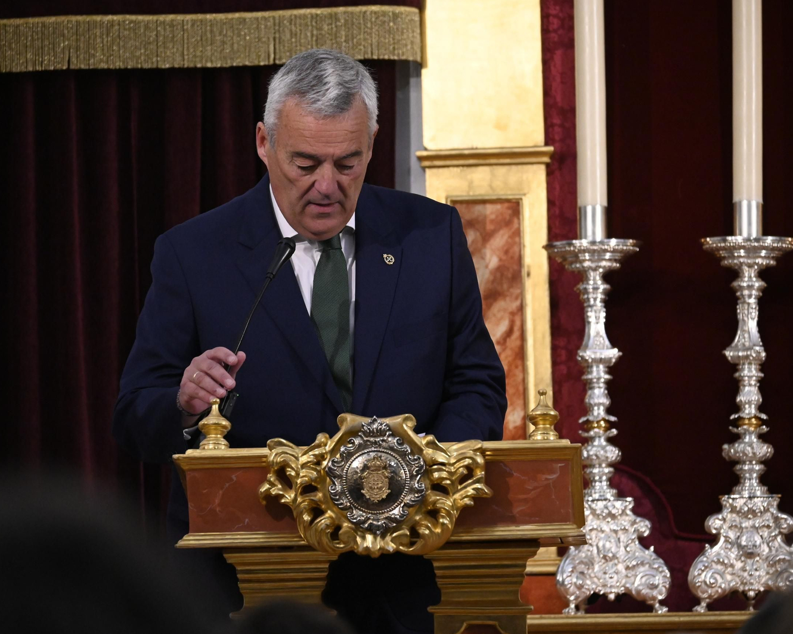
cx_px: 379
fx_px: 5763
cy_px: 317
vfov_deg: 6.3
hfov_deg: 7.9
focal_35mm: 246
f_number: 5.3
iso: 3200
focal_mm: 145
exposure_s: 1/200
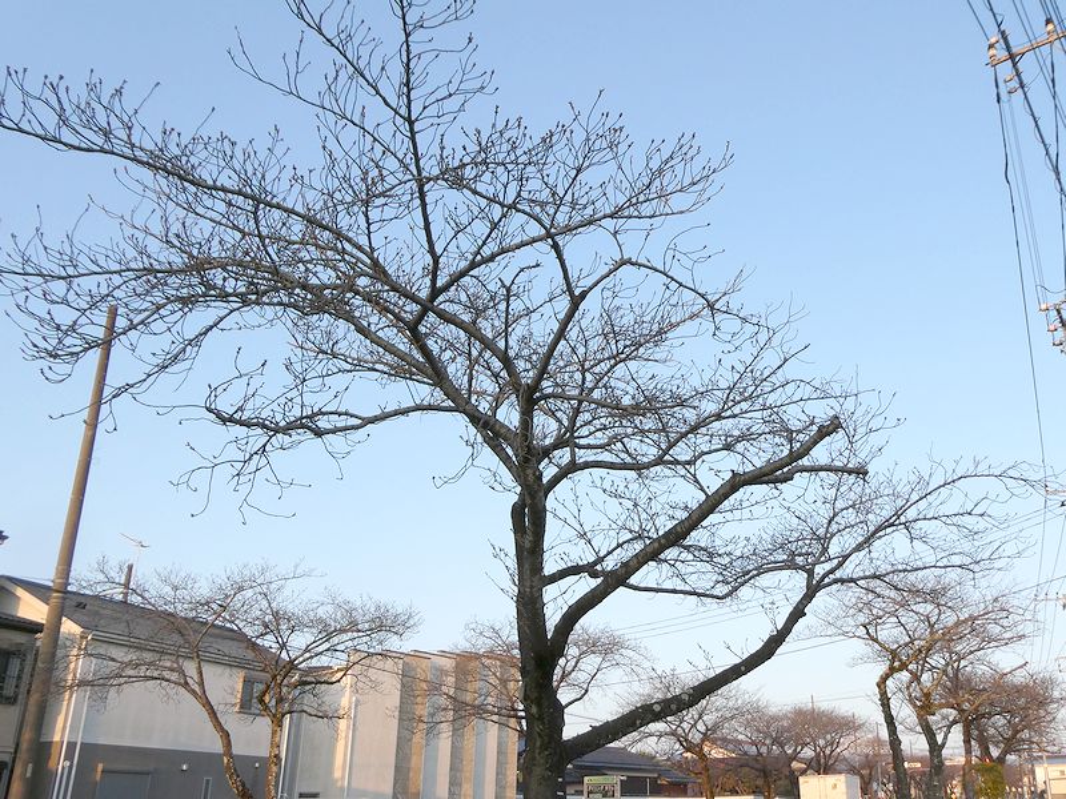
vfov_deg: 56.8
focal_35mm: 24
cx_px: 533
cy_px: 400
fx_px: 739
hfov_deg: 71.6
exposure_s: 1/400
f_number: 3.3
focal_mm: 4.3
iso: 80
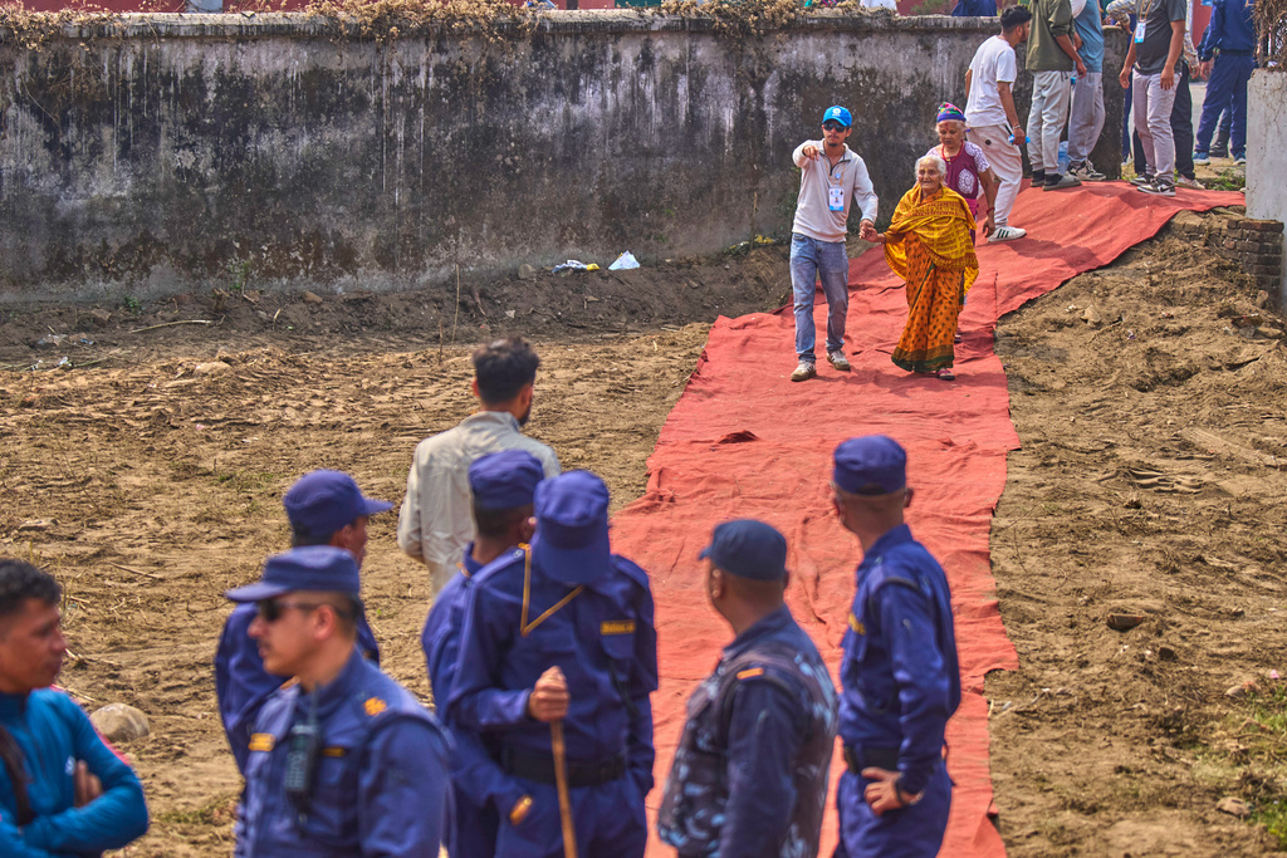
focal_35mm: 105
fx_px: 3754
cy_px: 429
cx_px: 644
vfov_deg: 13.0
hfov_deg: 19.5
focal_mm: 70
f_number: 2.8
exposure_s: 1/4000
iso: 400
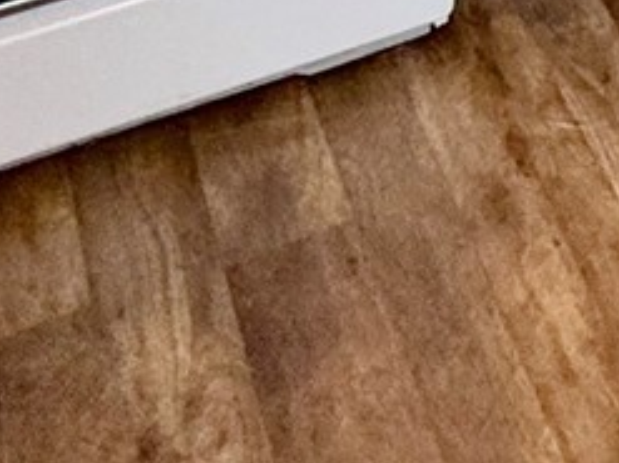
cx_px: 1083
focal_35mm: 109
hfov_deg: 15.7
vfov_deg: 9.7
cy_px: -1016
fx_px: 1948
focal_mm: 2.22
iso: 125
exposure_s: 1/99
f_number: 2.2
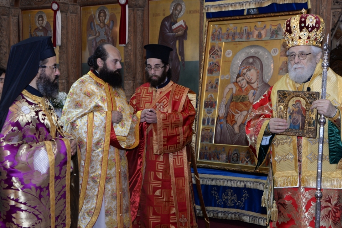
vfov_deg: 22.6
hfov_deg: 33.4
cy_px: 114
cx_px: 171
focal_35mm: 60
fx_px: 570
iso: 1000
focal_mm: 60
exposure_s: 1/60
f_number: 6.3
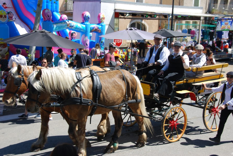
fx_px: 370
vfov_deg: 23.9
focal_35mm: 57
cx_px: 116
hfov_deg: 35.0
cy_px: 78
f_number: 7.1
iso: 100
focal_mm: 38
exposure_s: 1/200
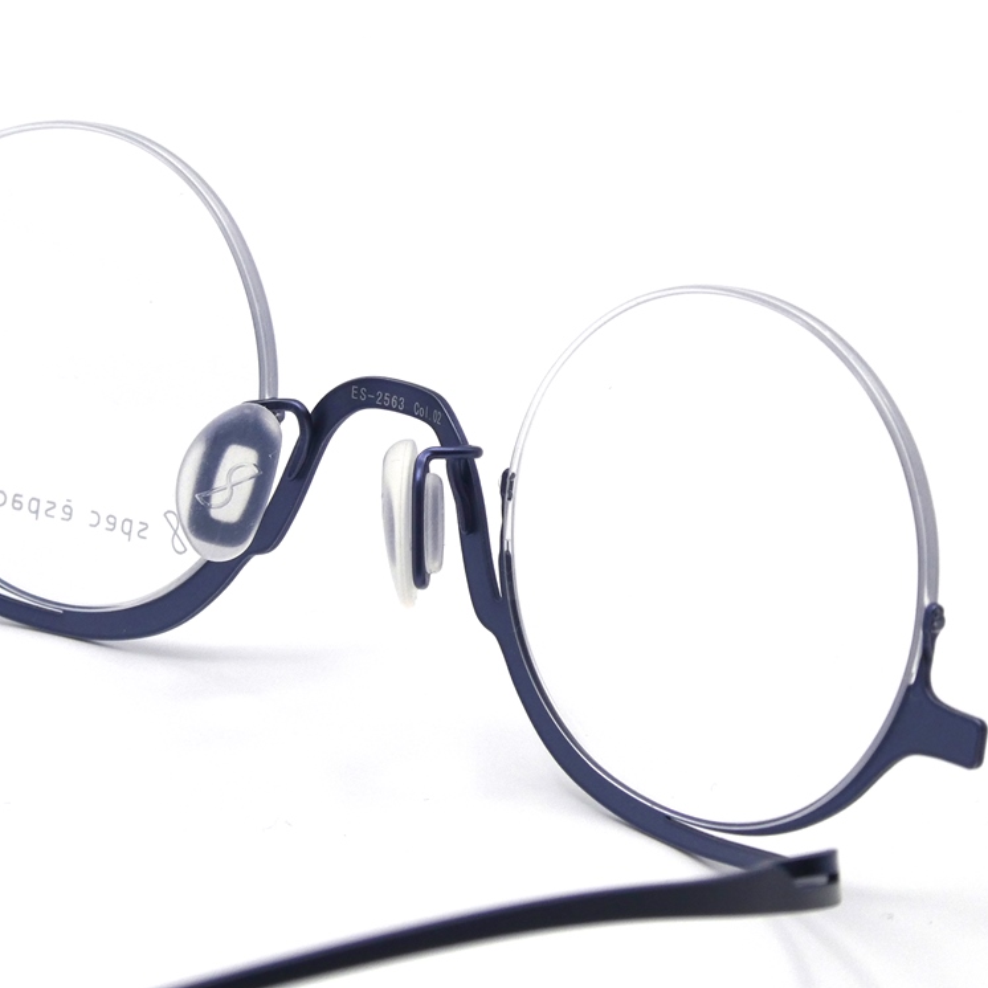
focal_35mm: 179
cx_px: 355
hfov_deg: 9.8
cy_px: 494
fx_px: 5780
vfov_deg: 9.8
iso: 80
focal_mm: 27.1
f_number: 5.4
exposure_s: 1/400
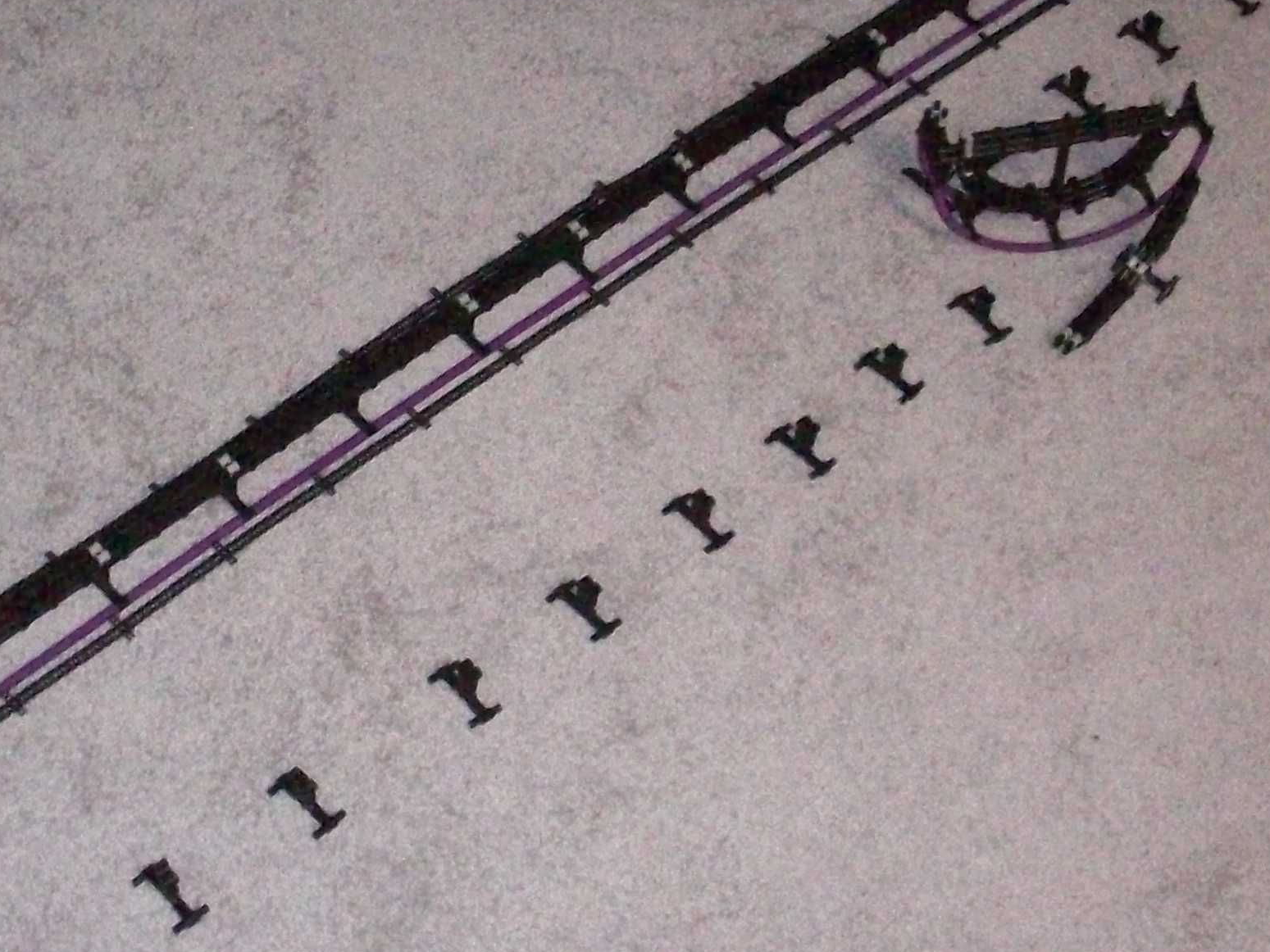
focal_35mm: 73
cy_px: 393
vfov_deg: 20.2
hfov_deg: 26.6
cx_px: 488
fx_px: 2678
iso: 800
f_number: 2.8
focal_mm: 6.2
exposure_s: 1/128
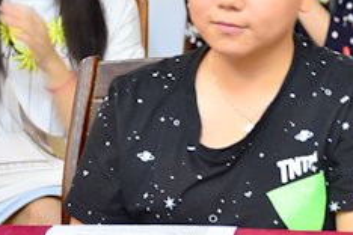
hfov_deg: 8.9
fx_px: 2265
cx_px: 252
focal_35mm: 231
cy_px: 107
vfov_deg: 5.9
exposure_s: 1/5
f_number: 5
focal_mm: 60
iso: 400
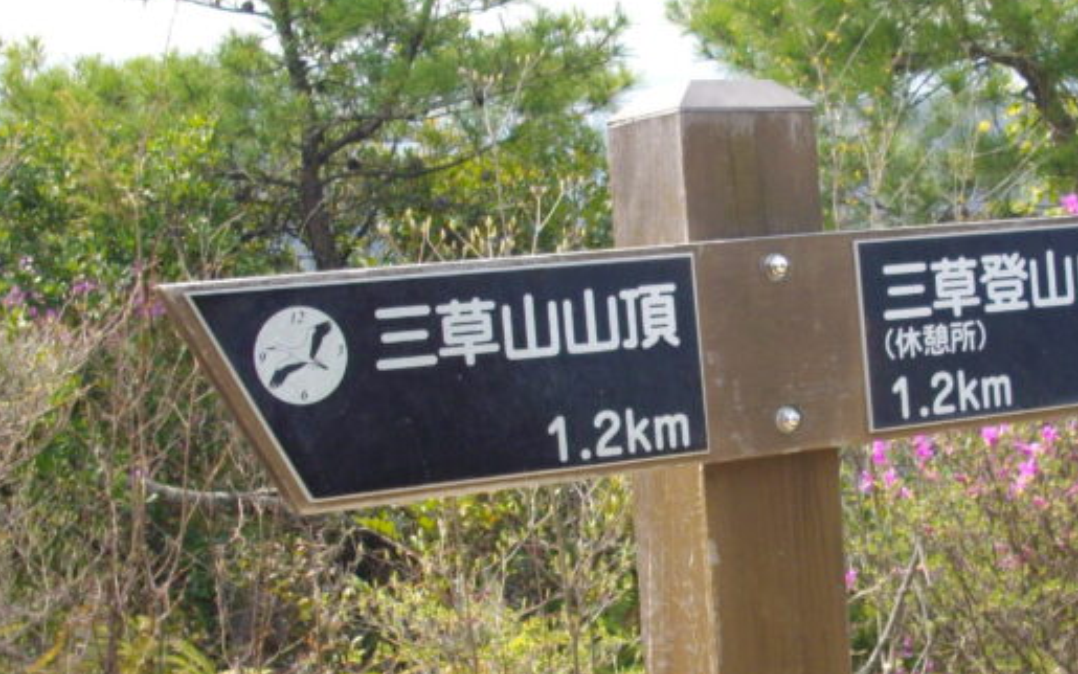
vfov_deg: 16.7
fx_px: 2292
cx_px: 657
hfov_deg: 26.4
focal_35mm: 78
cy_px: 404
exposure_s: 1/500
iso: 100
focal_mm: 6.2
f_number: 2.8
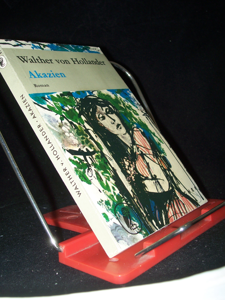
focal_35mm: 42
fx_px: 364
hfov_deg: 34.3
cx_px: 112
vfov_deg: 44.8
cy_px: 150
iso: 80
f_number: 2.8
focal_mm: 7
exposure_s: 1/60
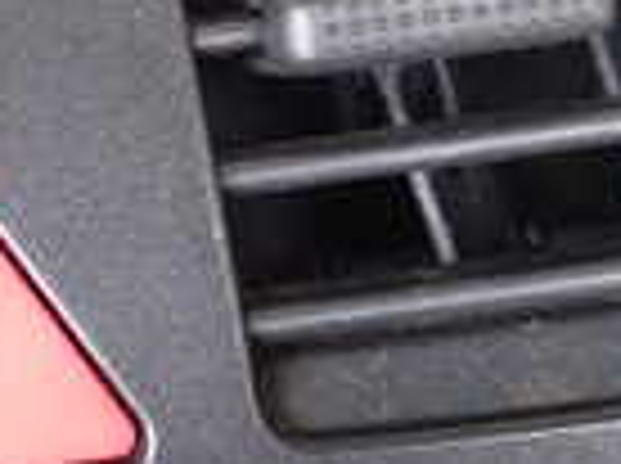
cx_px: -207
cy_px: -153
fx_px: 1952
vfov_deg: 13.0
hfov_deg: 16.9
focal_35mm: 109
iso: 200
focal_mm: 4.5
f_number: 2
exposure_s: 1/50
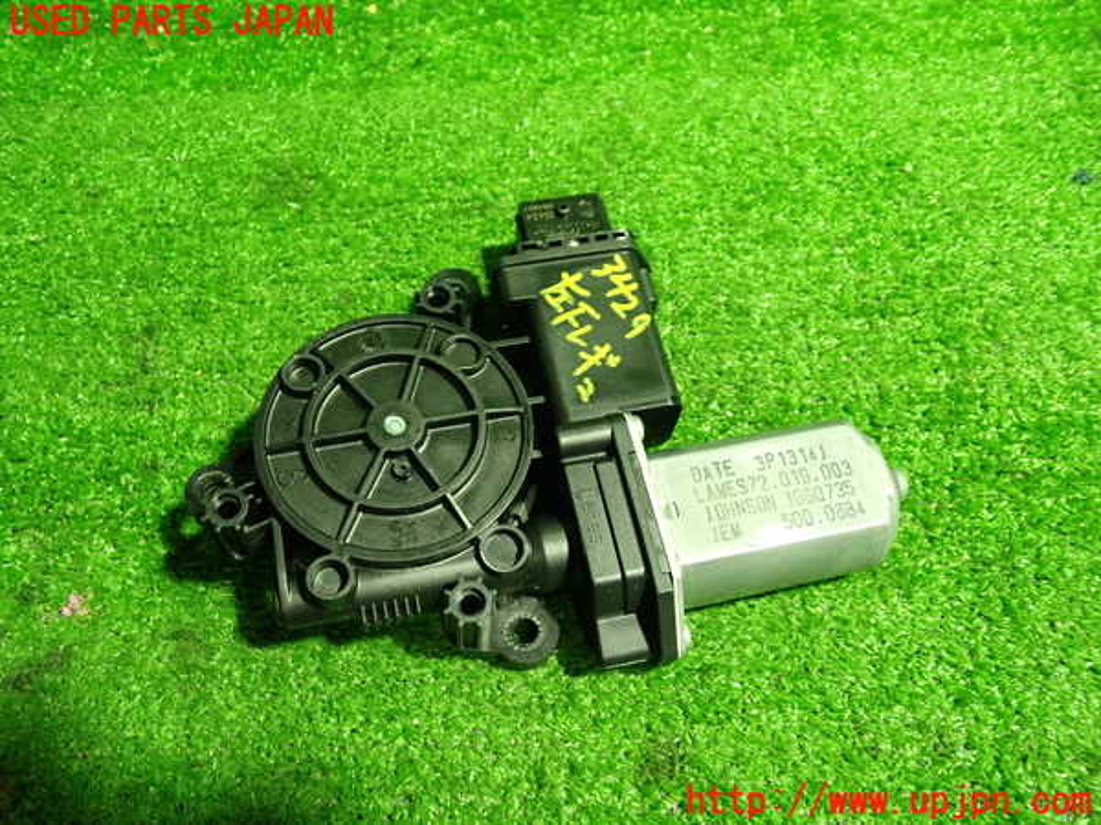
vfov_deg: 46.8
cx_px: 550
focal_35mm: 30
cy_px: 412
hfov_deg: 60.0
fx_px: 954
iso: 500
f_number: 2.3
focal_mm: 5.4
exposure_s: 1/30
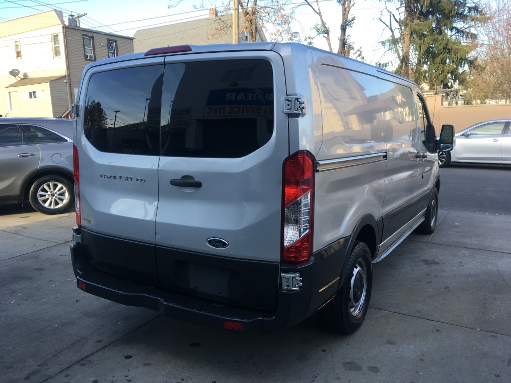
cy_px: 192
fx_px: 428
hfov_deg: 61.7
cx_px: 256
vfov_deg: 48.2
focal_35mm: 29
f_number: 2.2
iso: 25
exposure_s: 1/203
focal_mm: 4.15
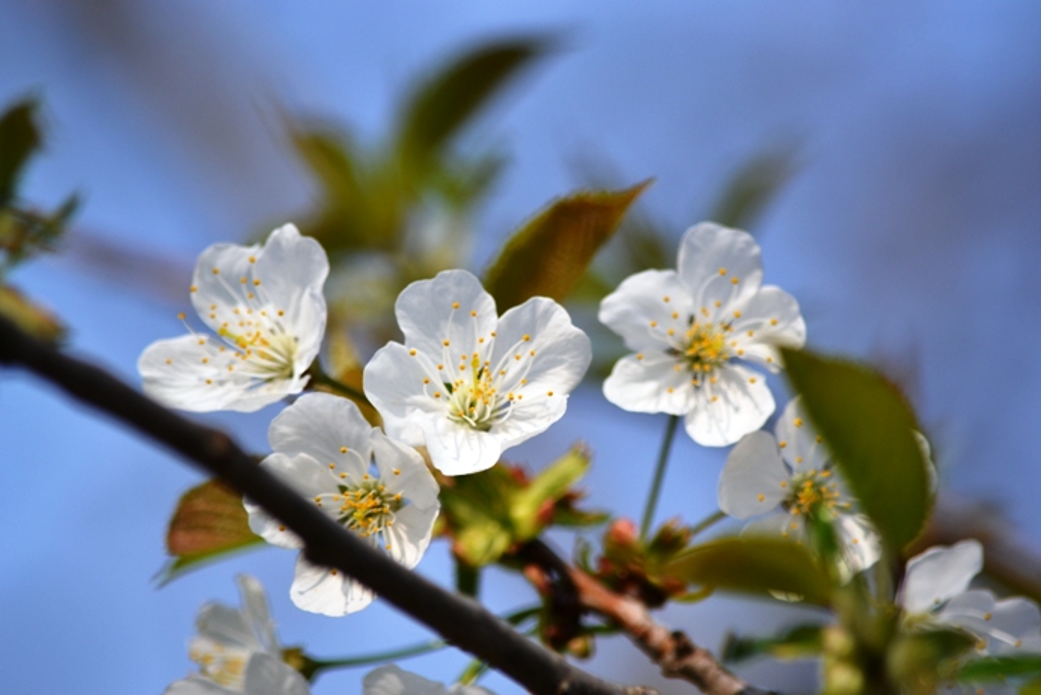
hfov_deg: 4.6
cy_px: 348
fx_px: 13014
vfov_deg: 3.1
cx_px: 520
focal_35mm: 450
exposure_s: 1/500
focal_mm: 300
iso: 125
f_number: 5.6
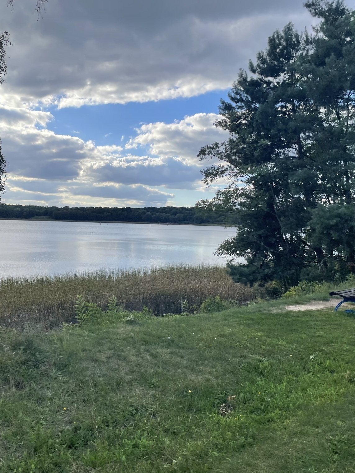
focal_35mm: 35
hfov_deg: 40.7
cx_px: 164
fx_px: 479
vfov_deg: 52.6
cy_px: 237
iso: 32
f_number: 1.6
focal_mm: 4.2
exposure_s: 1/2304
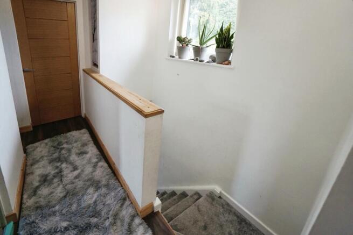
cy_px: 118
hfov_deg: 100.4
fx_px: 147
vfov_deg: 77.4
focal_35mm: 15
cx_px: 176
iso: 400
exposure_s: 1/160
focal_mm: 10
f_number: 4
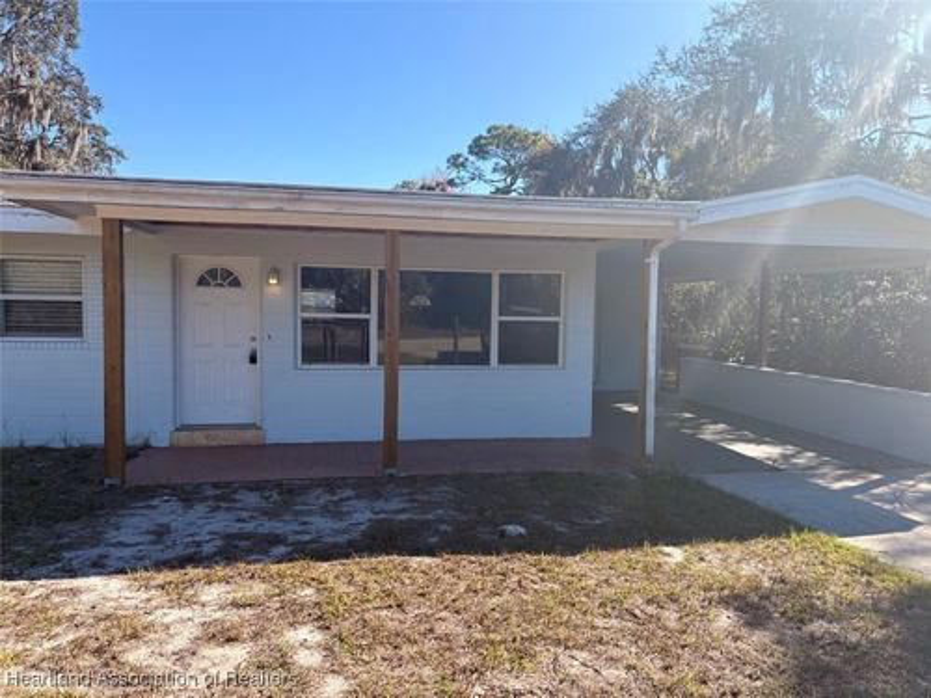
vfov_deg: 53.1
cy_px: 349
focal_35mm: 26
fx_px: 699
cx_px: 466
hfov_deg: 67.3
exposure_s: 1/1706
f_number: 1.6
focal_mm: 5.96
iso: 50
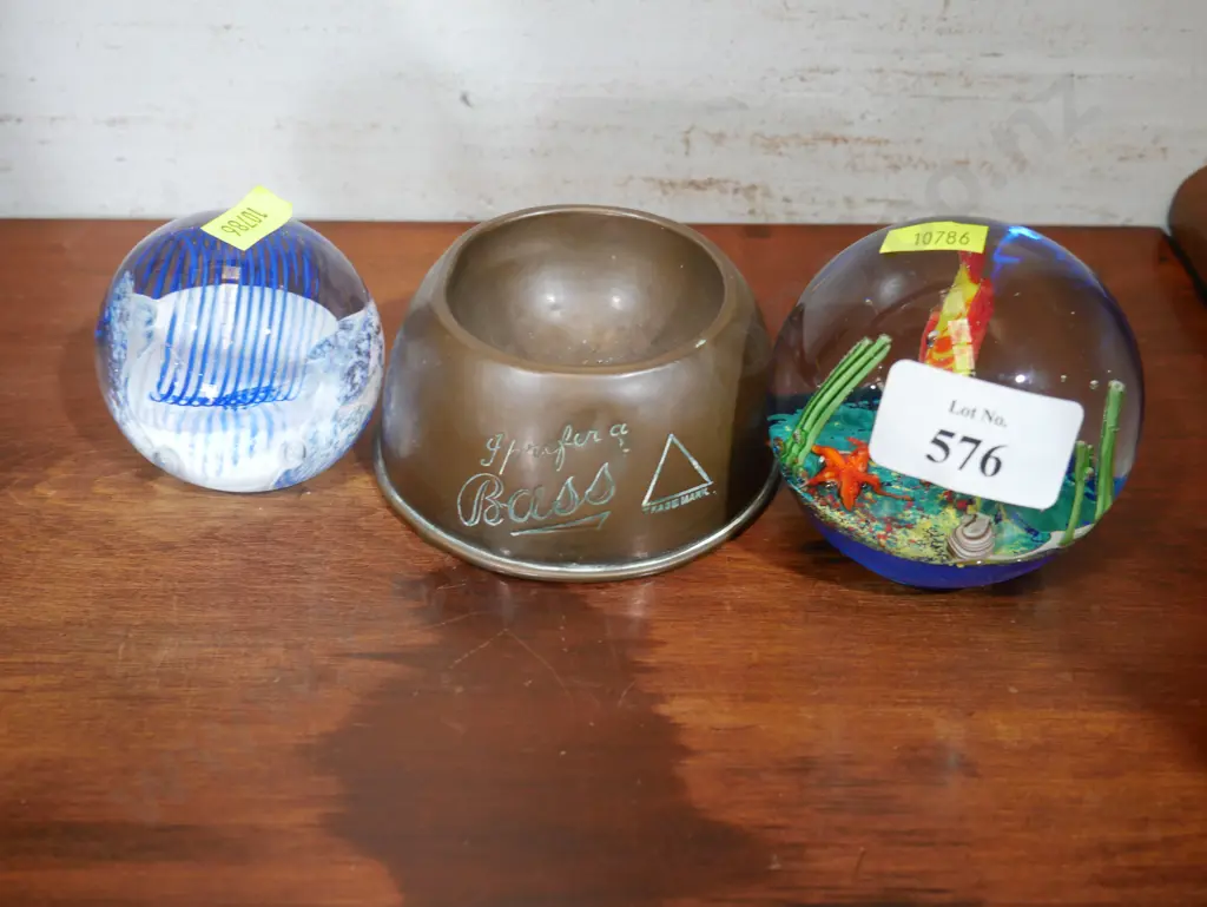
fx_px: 1395
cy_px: 454
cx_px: 604
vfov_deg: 36.0
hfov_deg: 46.8
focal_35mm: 40
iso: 1000
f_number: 4.5
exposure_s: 1/60
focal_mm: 20
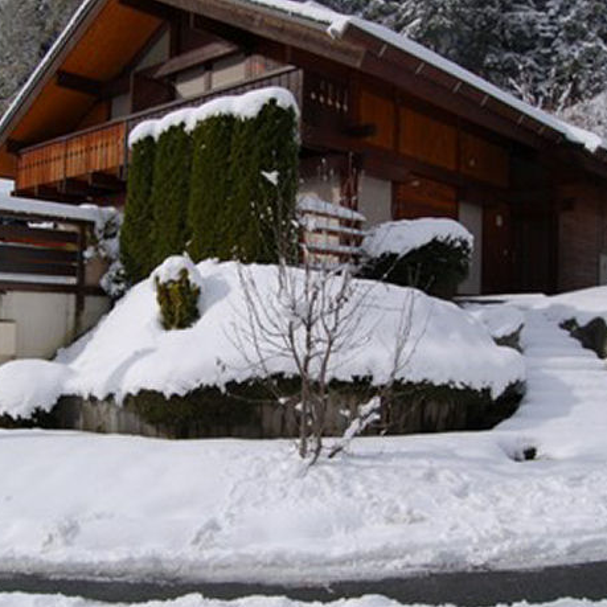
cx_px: 264
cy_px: 307
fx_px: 694
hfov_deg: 47.1
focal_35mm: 35
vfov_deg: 47.2
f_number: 8
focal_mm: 18
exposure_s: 1/500
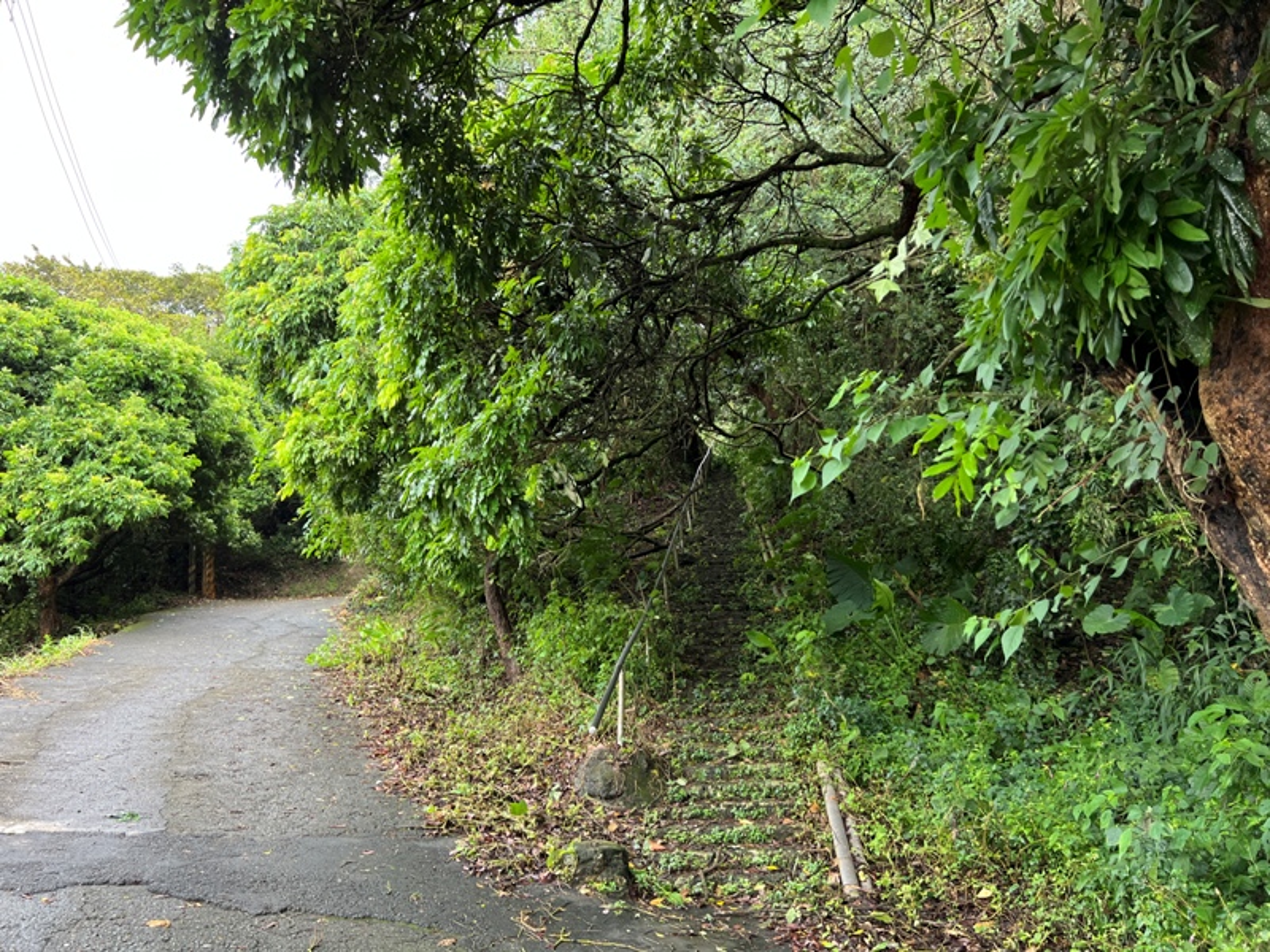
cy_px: 476
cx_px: 635
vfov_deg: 53.1
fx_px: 954
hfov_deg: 67.3
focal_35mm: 26
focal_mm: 5.7
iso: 80
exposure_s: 1/121
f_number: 1.5
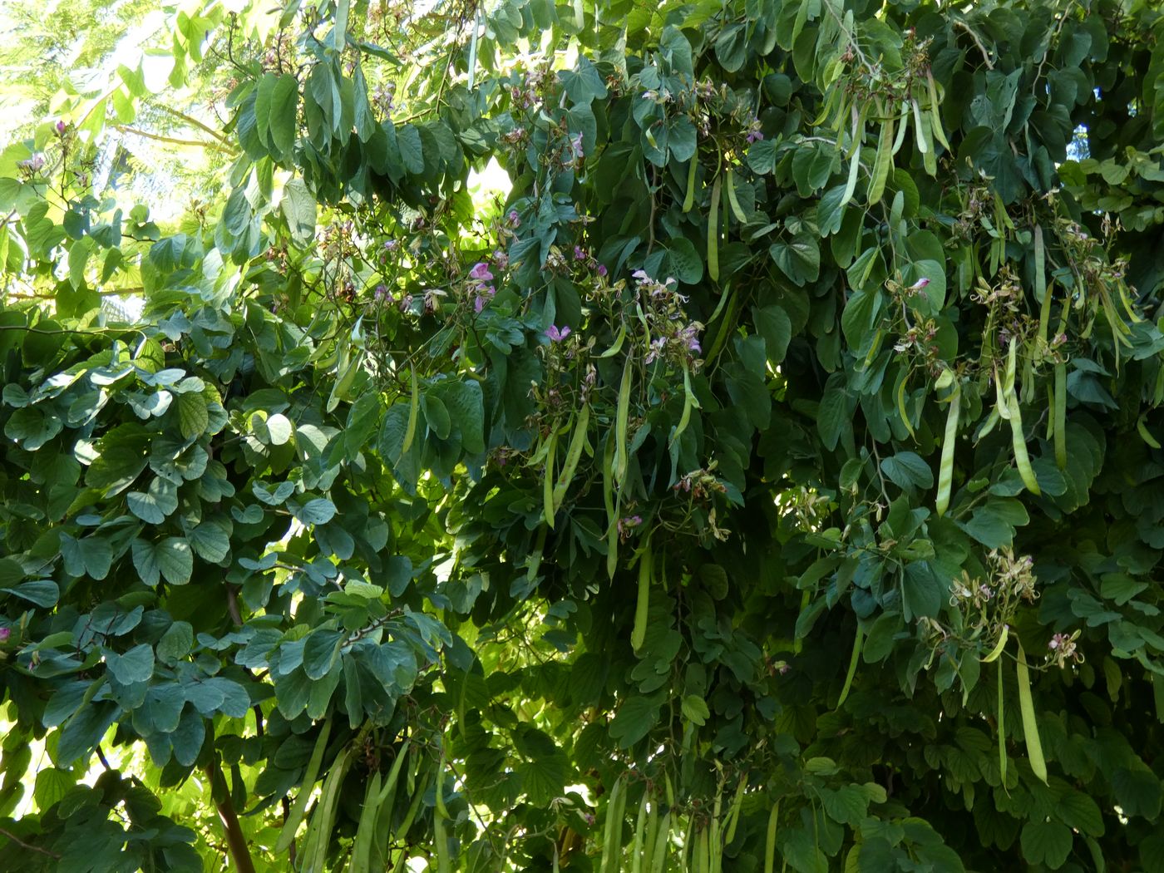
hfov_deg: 36.2
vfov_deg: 27.5
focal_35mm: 53
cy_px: 436
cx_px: 582
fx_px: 1782
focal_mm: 9.5
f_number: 3.9
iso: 200
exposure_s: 1/80
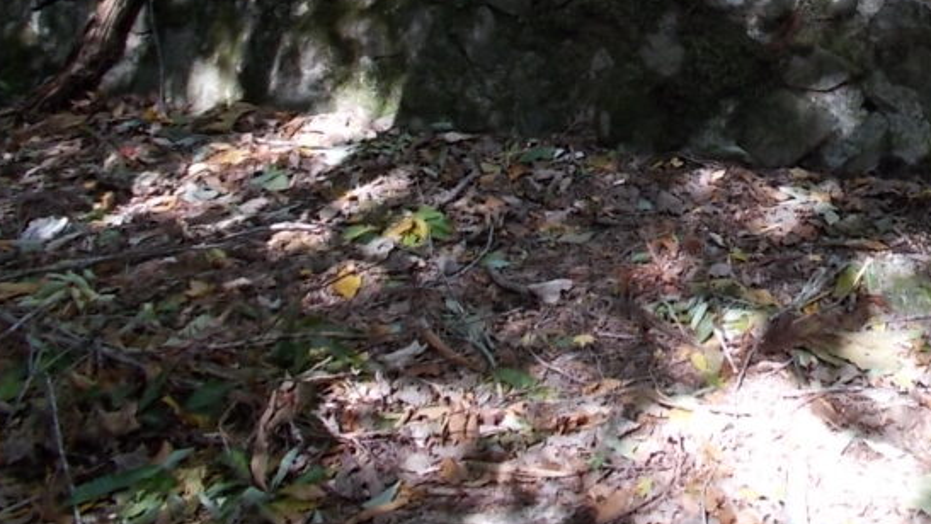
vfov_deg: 21.4
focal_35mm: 53
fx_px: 1309
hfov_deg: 37.5
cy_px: -66
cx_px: 766
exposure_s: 1/50
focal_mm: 4.6
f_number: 3.2
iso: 80
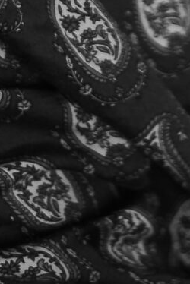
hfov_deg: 4.0
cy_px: -501
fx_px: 2702
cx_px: 191
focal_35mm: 342
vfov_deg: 5.7
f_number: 1.8
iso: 160
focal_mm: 50
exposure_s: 1/160
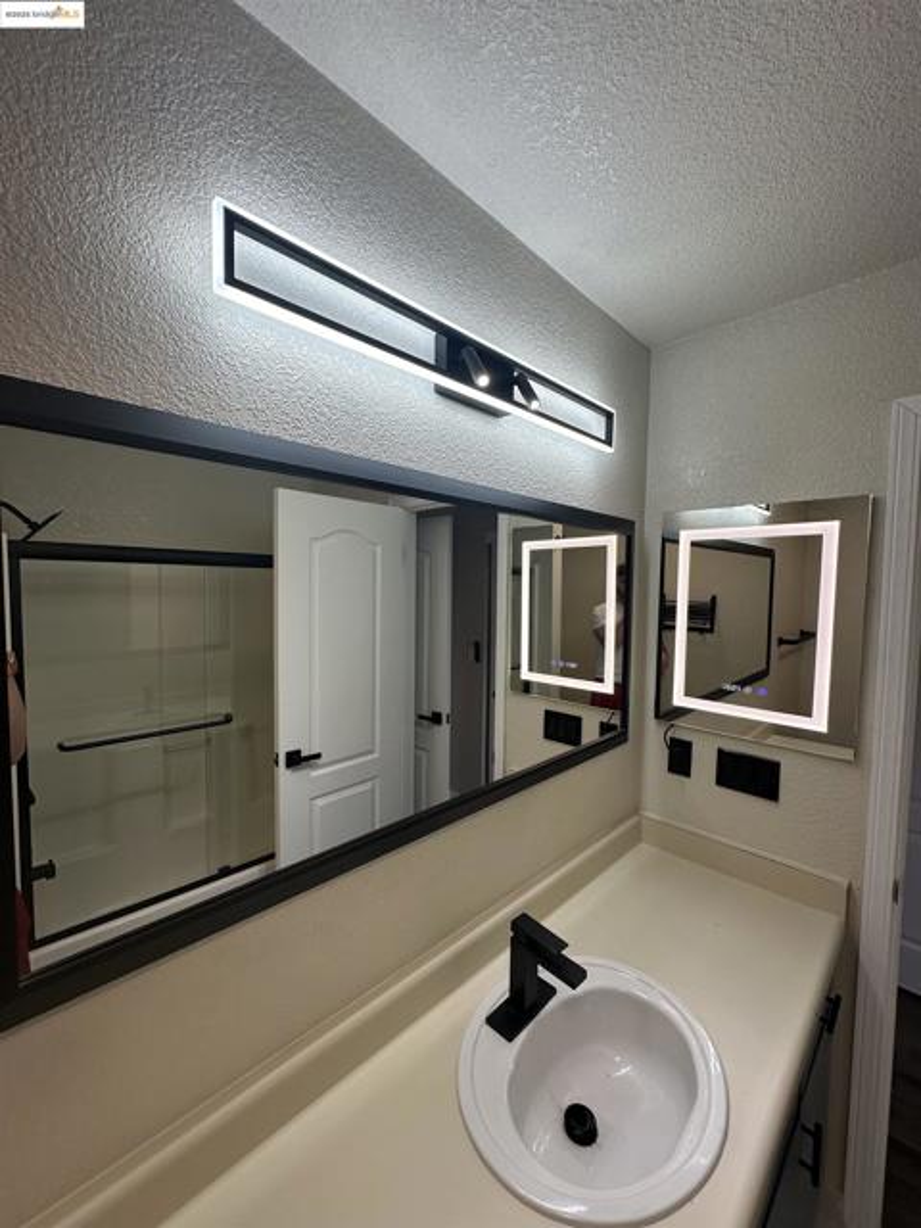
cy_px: 614
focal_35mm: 14
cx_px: 460
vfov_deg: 102.1
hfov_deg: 85.7
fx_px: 497
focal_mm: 2.22
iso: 40
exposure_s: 1/120
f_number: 2.2
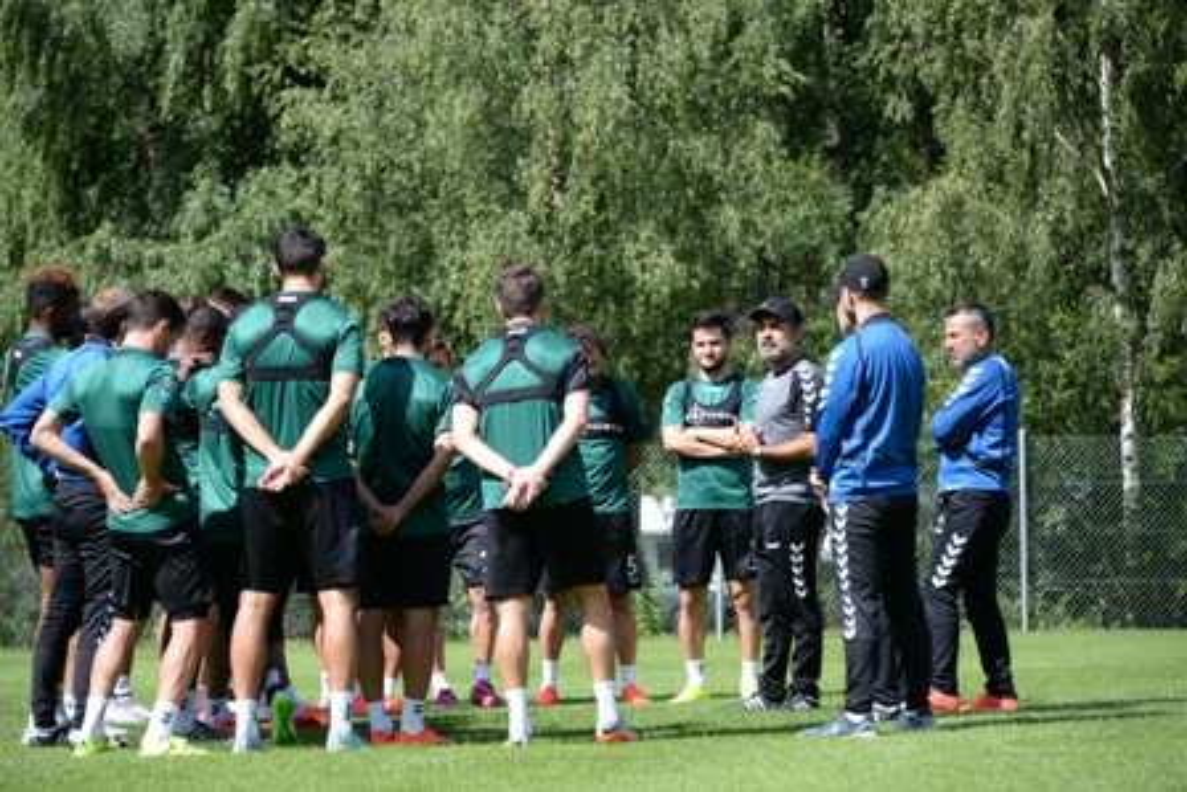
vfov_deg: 8.6
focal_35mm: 160
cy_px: 396
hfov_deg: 12.8
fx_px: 5277
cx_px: 594
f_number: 5.6
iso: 640
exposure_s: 1/1250
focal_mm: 160
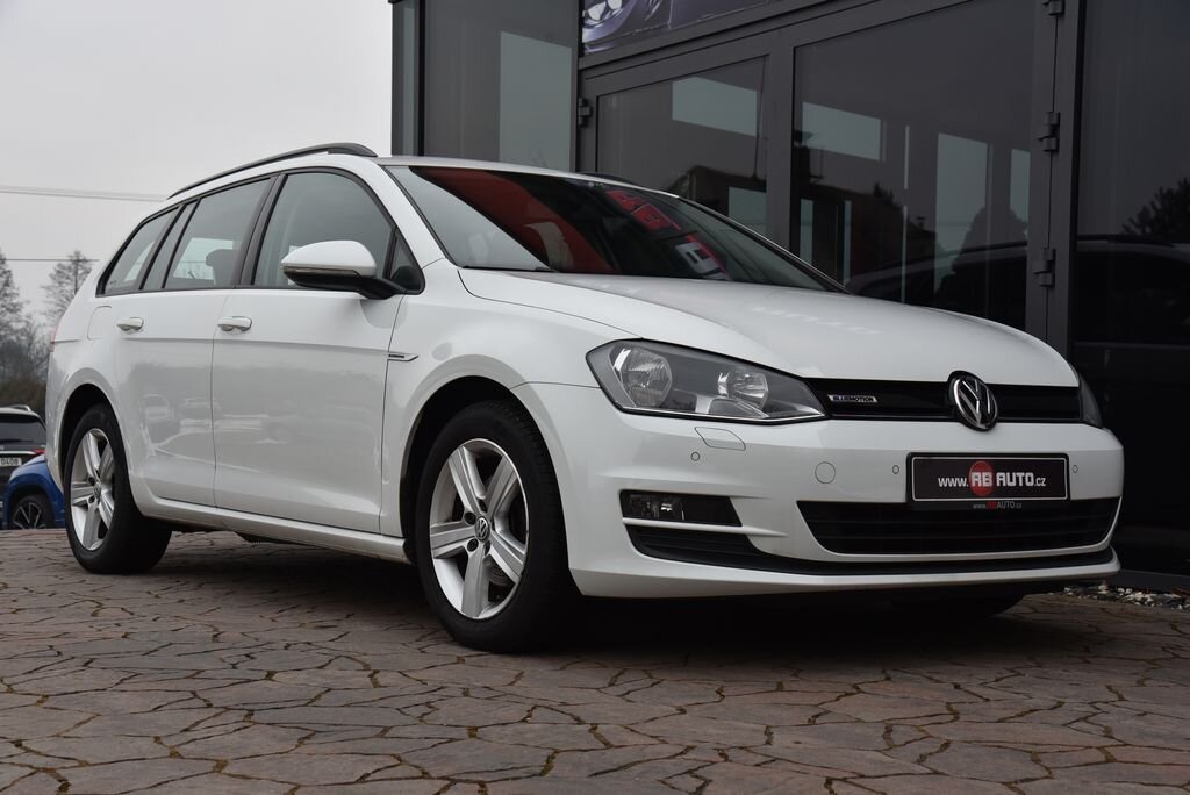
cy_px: 398
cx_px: 595
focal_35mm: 52
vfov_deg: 26.0
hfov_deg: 38.2
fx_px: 1720
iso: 500
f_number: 8
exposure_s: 1/250
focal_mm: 52
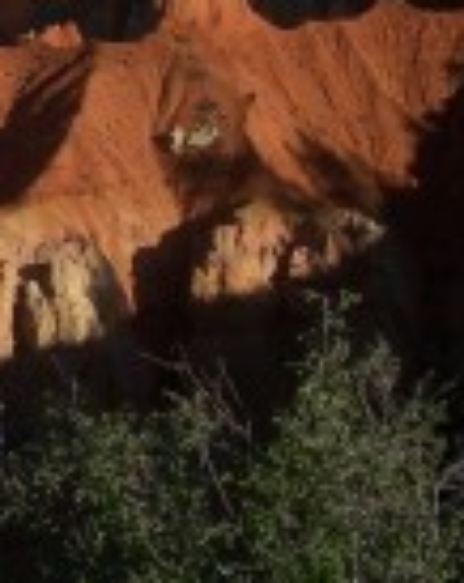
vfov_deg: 15.7
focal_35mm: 119
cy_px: -64
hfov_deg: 12.3
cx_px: -243
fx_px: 2050
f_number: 5.6
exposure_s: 1/1000
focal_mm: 5.6
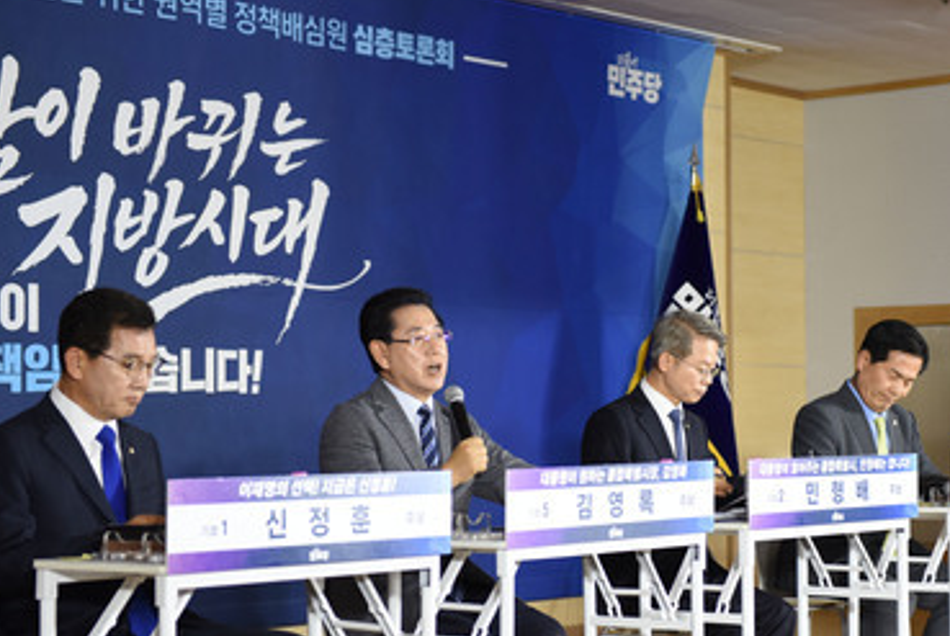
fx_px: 2404
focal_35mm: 91
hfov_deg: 22.2
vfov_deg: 15.1
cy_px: 399
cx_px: 659
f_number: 3.2
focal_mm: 60
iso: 1250
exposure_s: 1/400
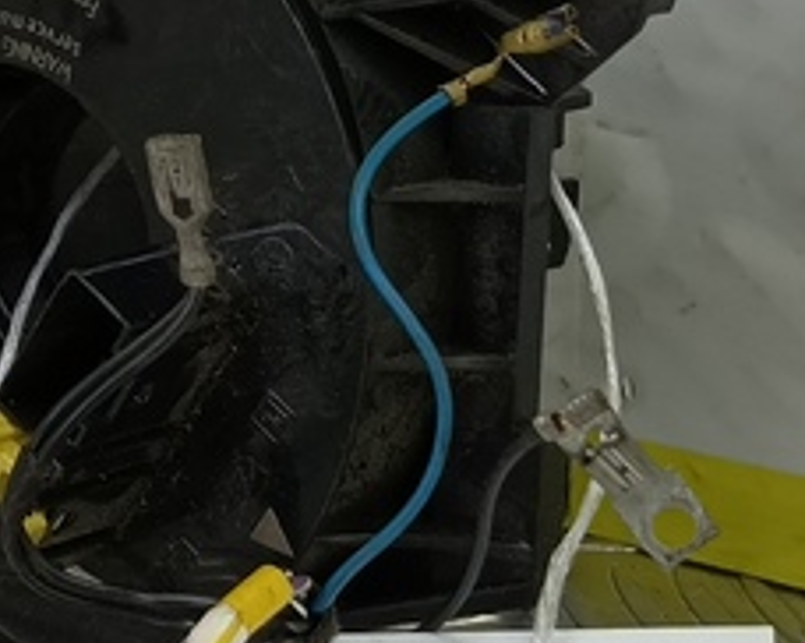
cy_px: 194
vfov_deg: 15.2
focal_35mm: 101
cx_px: 187
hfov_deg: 18.9
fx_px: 2404
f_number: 1.6
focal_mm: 4.11
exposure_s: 1/50
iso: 118
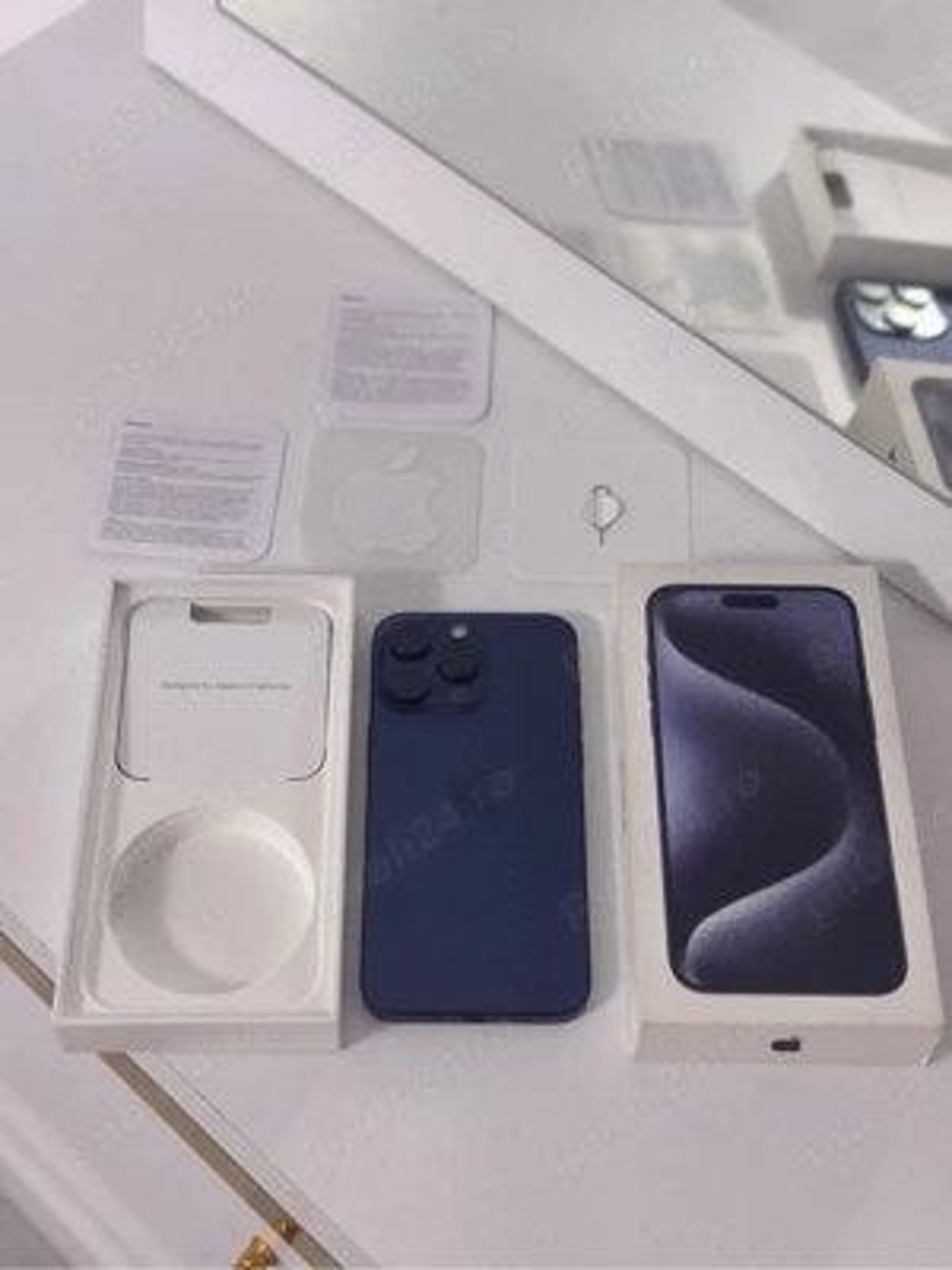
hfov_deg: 28.0
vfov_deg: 36.8
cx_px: 476
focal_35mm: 52
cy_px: 635
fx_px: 1907
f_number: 1.6
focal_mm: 5.96
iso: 64
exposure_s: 1/50
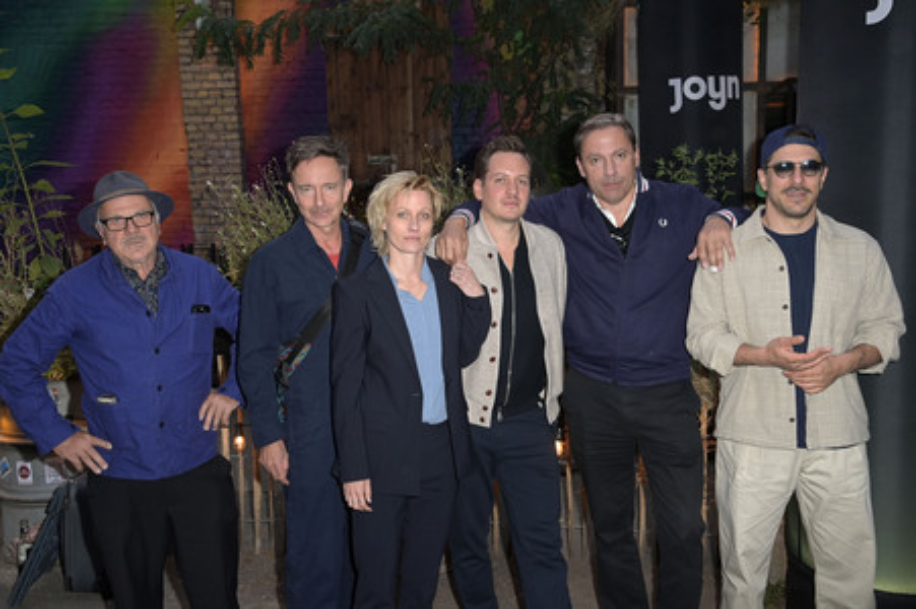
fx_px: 890
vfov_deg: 37.8
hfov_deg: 54.5
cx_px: 458
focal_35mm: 35
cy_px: 304
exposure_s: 1/80
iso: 1250
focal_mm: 35
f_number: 6.3
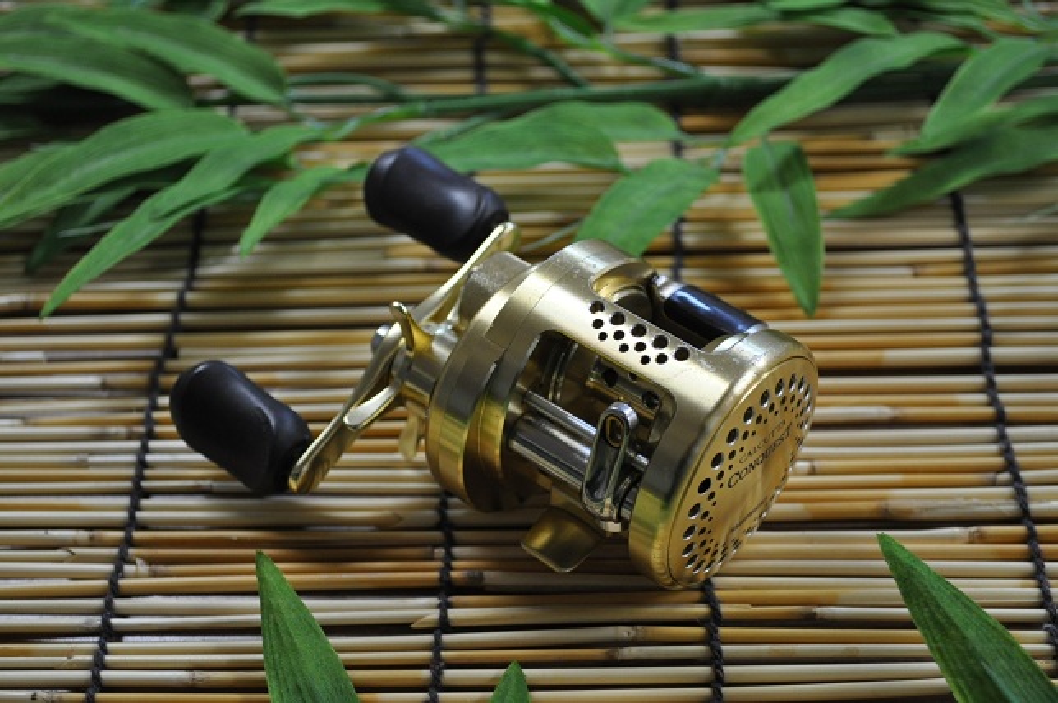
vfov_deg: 22.6
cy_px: 352
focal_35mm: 60
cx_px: 529
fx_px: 1762
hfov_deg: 33.4
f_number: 5.3
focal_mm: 40
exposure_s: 1/30
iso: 800
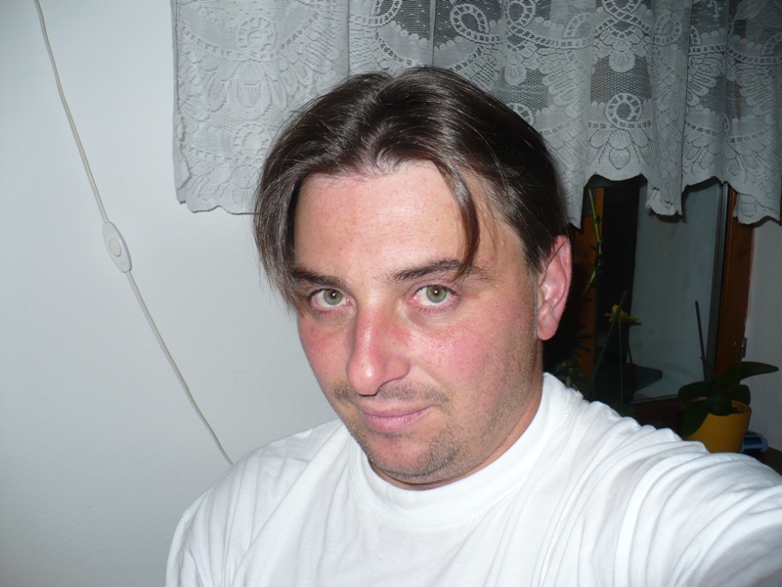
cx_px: 391
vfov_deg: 38.7
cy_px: 294
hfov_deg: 50.1
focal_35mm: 37
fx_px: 836
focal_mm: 6.1
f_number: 2.8
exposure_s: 1/30
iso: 100
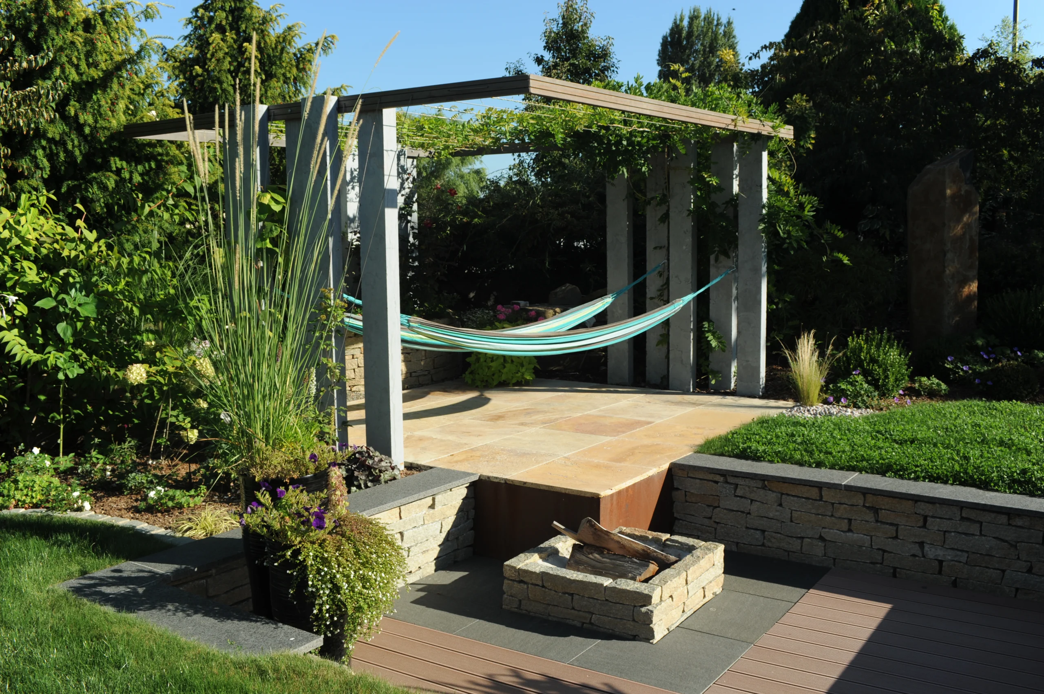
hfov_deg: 54.5
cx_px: 522
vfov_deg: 37.8
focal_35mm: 35
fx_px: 1014
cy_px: 347
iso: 200
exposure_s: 1/60
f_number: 10
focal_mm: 35
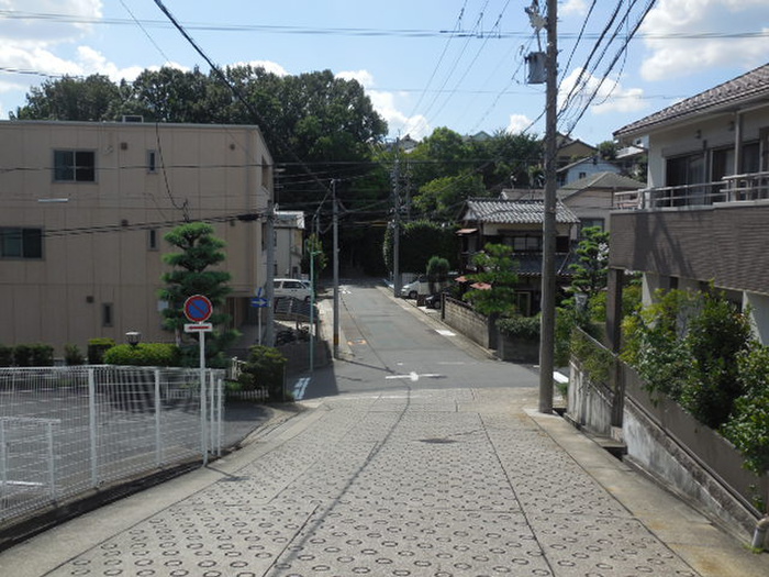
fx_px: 755
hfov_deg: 54.0
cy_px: 288
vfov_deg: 41.8
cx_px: 384
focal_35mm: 34
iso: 125
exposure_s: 1/1600
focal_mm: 6.1
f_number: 3.4
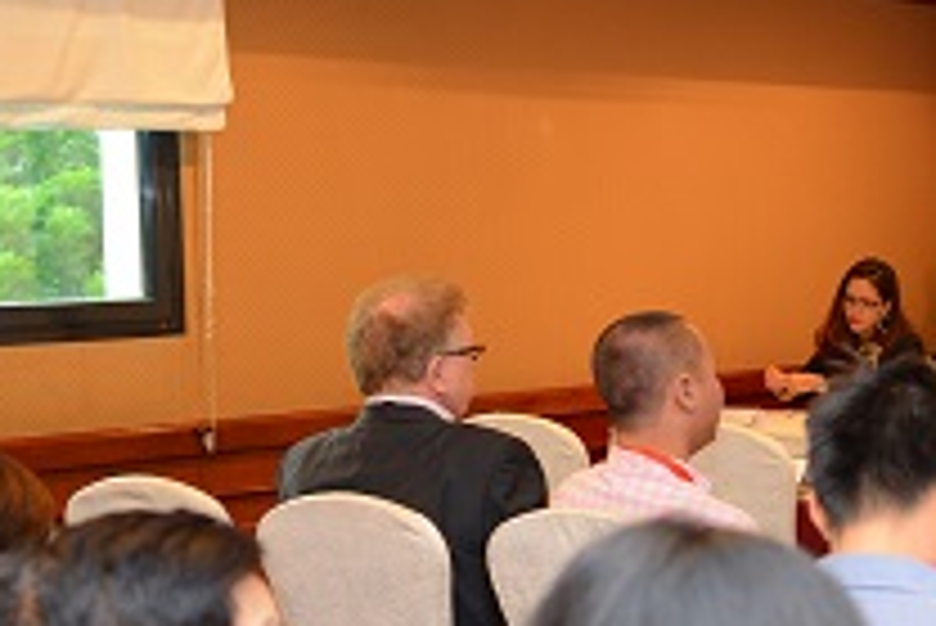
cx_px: 1256
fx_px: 2628
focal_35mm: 101
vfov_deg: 13.5
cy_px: 428
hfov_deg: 18.6
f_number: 3.5
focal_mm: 35
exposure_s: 1/60
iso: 800
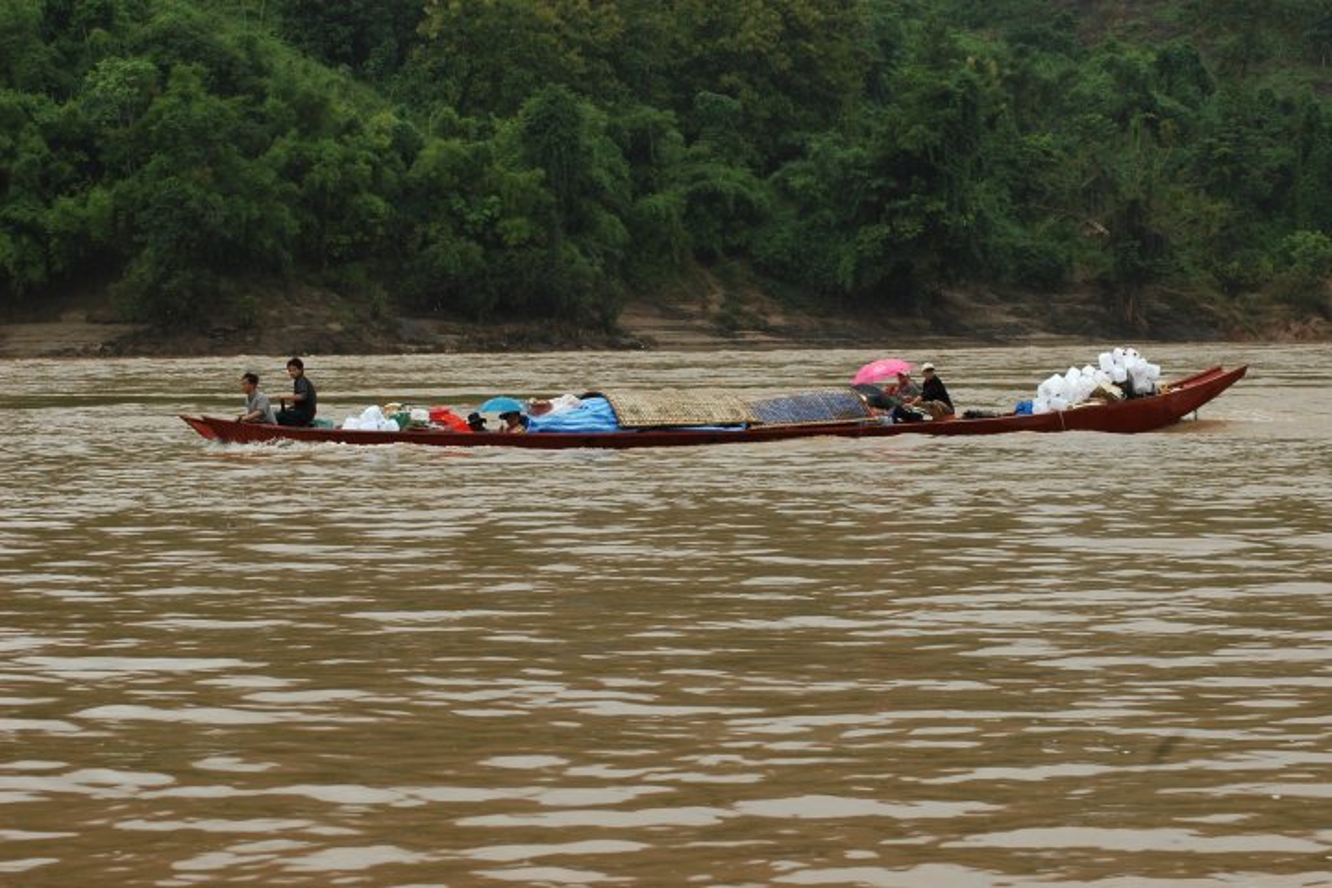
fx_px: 3885
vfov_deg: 13.0
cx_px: 666
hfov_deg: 19.5
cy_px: 444
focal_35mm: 105
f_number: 7.1
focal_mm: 70
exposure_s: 1/200
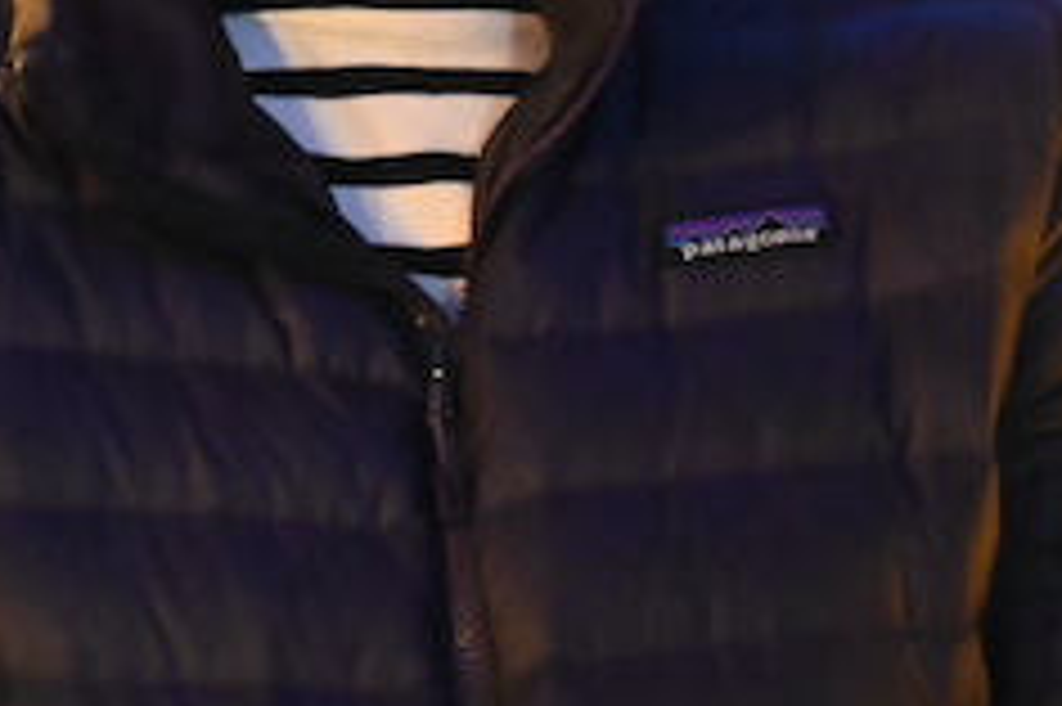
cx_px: -648
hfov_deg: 2.7
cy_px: -634
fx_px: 22522
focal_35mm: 764
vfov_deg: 1.8
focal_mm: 200
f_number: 6.3
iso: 16000
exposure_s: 1/6
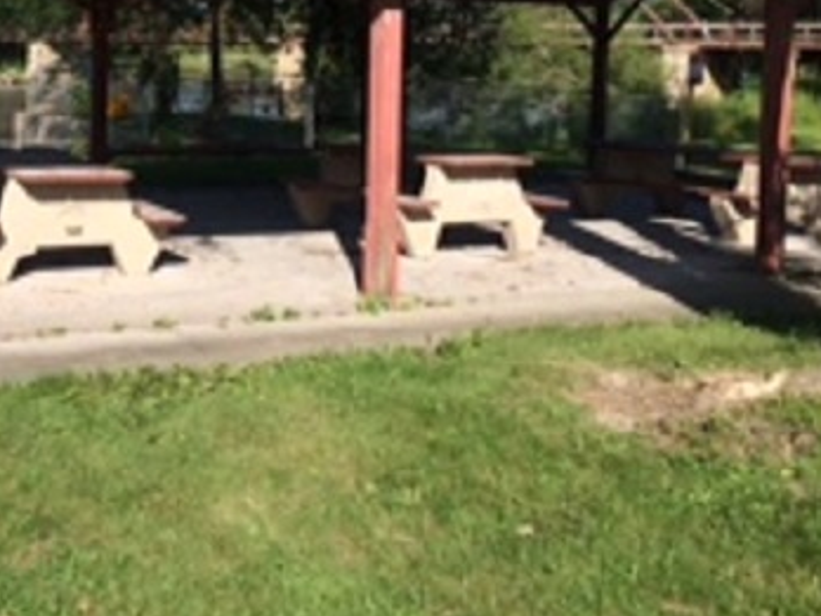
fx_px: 1186
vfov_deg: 28.3
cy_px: 94
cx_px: 193
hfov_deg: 37.2
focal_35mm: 50
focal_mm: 4.15
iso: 32
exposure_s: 1/1580
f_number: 2.2
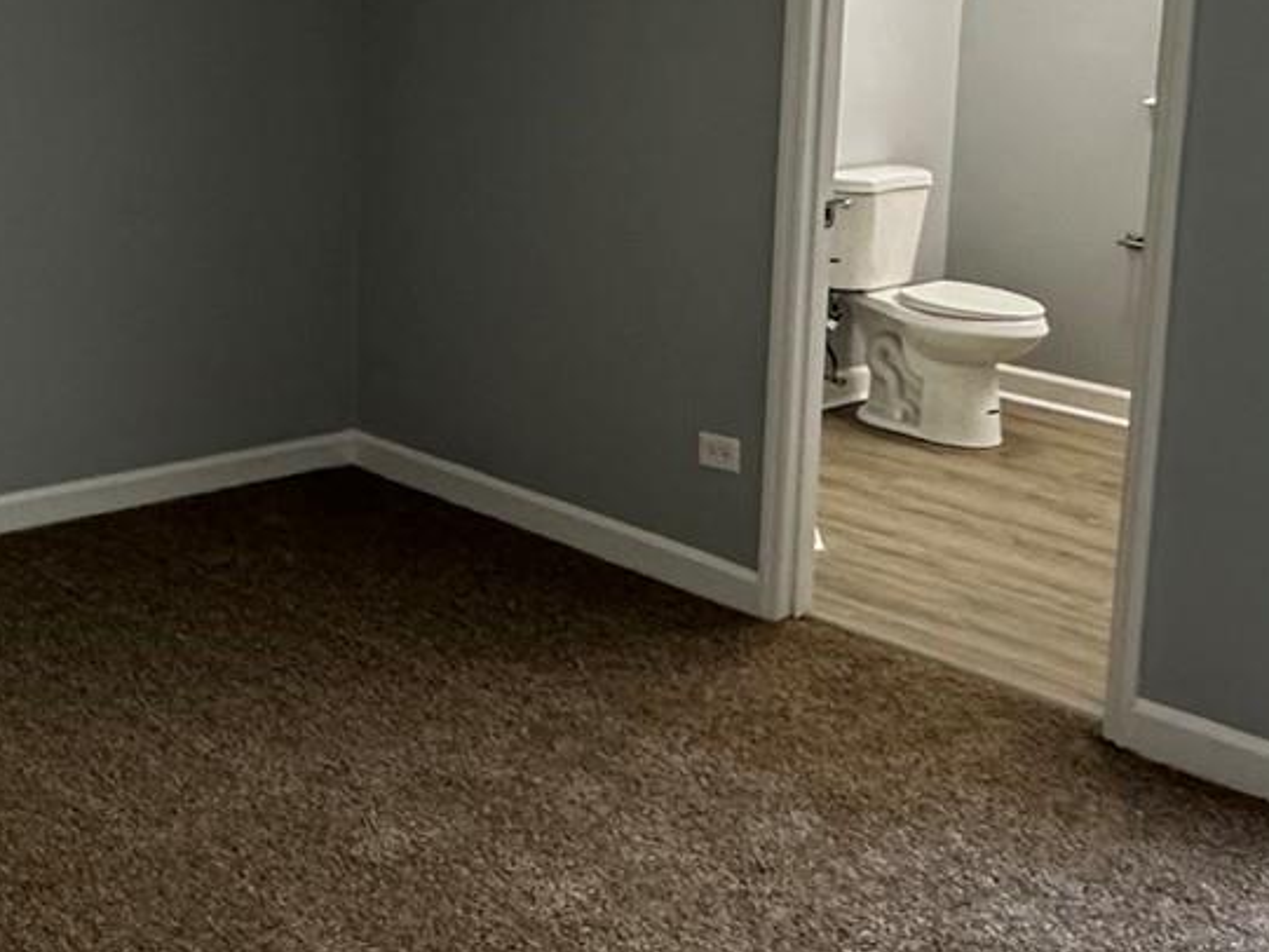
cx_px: 399
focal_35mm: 53
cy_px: 249
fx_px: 1943
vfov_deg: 27.2
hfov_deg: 35.7
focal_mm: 2.22
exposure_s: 1/60
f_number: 2.2
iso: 320
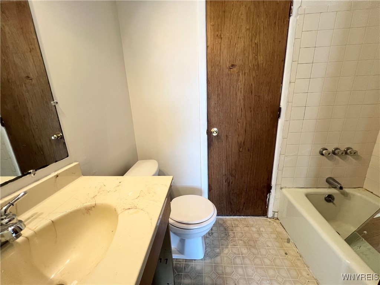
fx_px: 143
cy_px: 142
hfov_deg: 106.2
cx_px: 190
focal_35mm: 13
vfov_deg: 89.9
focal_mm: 1.57
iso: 200
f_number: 1.8
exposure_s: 1/120
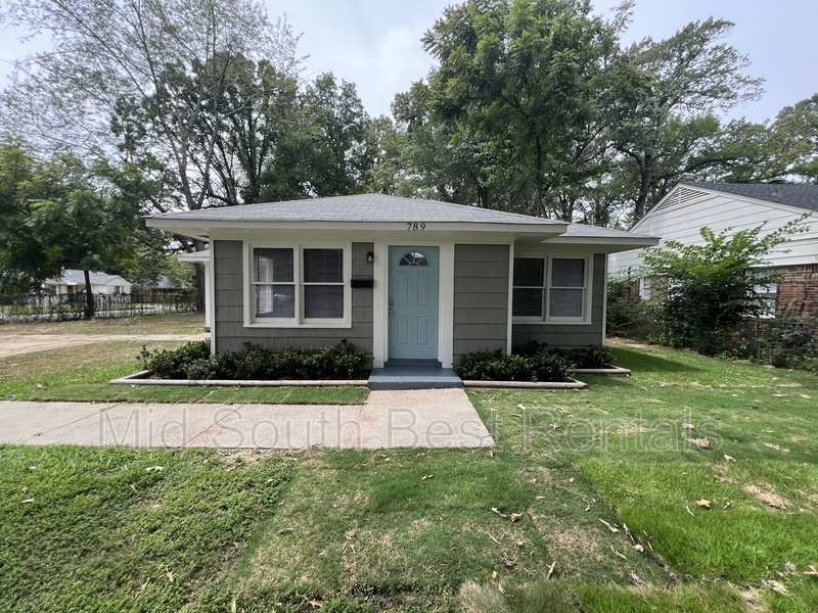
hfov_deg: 106.2
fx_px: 307
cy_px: 306
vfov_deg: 89.9
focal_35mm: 13
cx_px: 409
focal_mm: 1.57
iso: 32
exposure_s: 1/340
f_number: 1.8
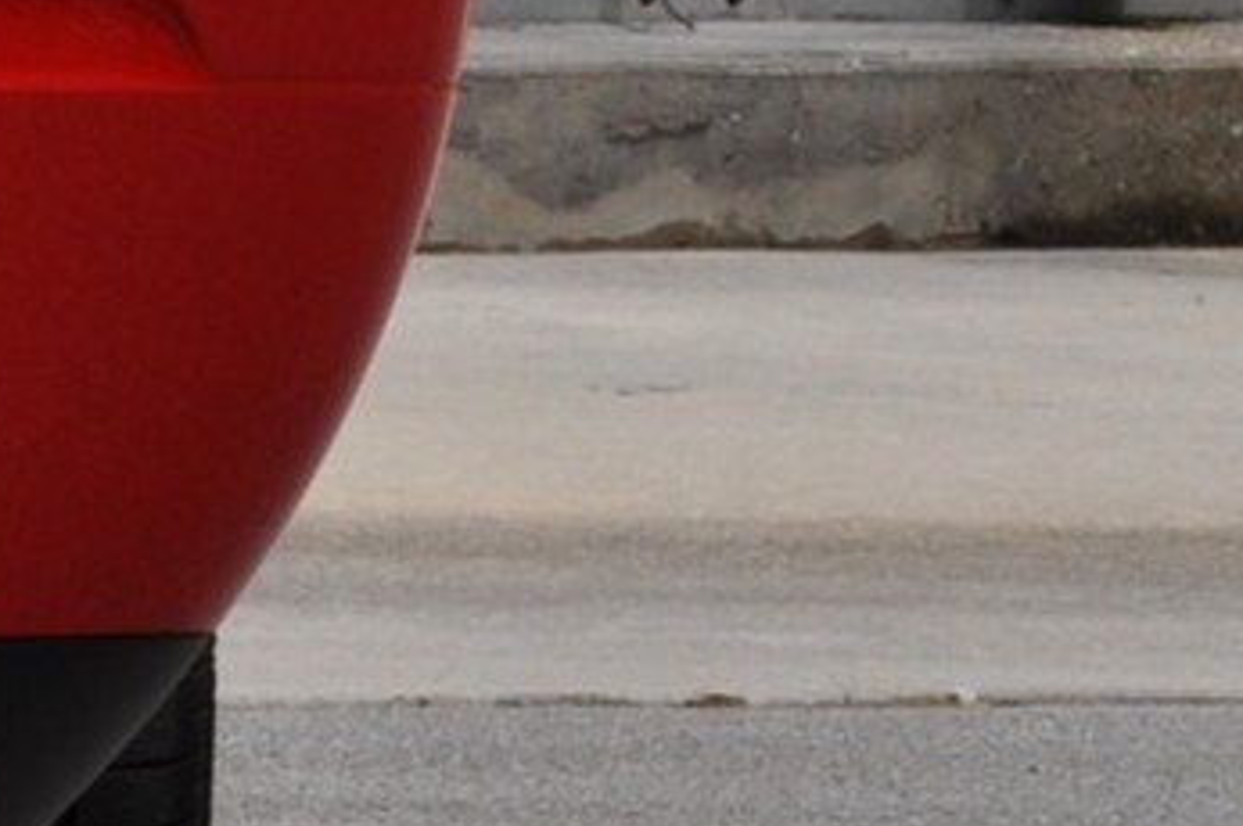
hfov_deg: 6.7
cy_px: -336
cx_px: -2285
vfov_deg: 4.8
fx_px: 9727
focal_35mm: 282
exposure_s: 1/500
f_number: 11
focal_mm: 26
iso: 200
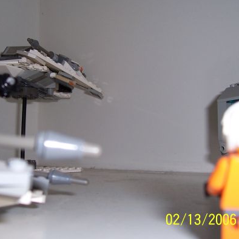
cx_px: 93
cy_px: 119
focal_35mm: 44
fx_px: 344
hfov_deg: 38.2
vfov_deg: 38.3
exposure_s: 1/60
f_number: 2.7
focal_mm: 5.6
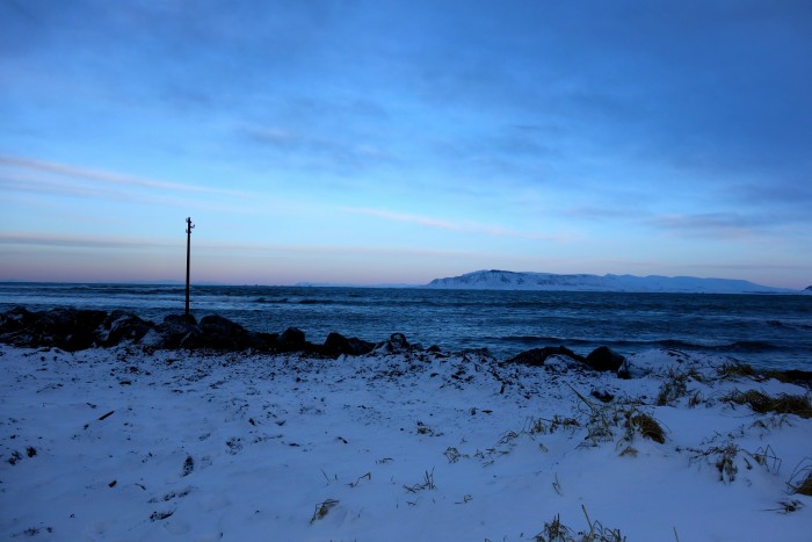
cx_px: 406
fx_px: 632
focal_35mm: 28
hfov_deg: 65.5
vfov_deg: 46.4
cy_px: 271
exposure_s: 1/125
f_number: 5.6
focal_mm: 10.4
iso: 125
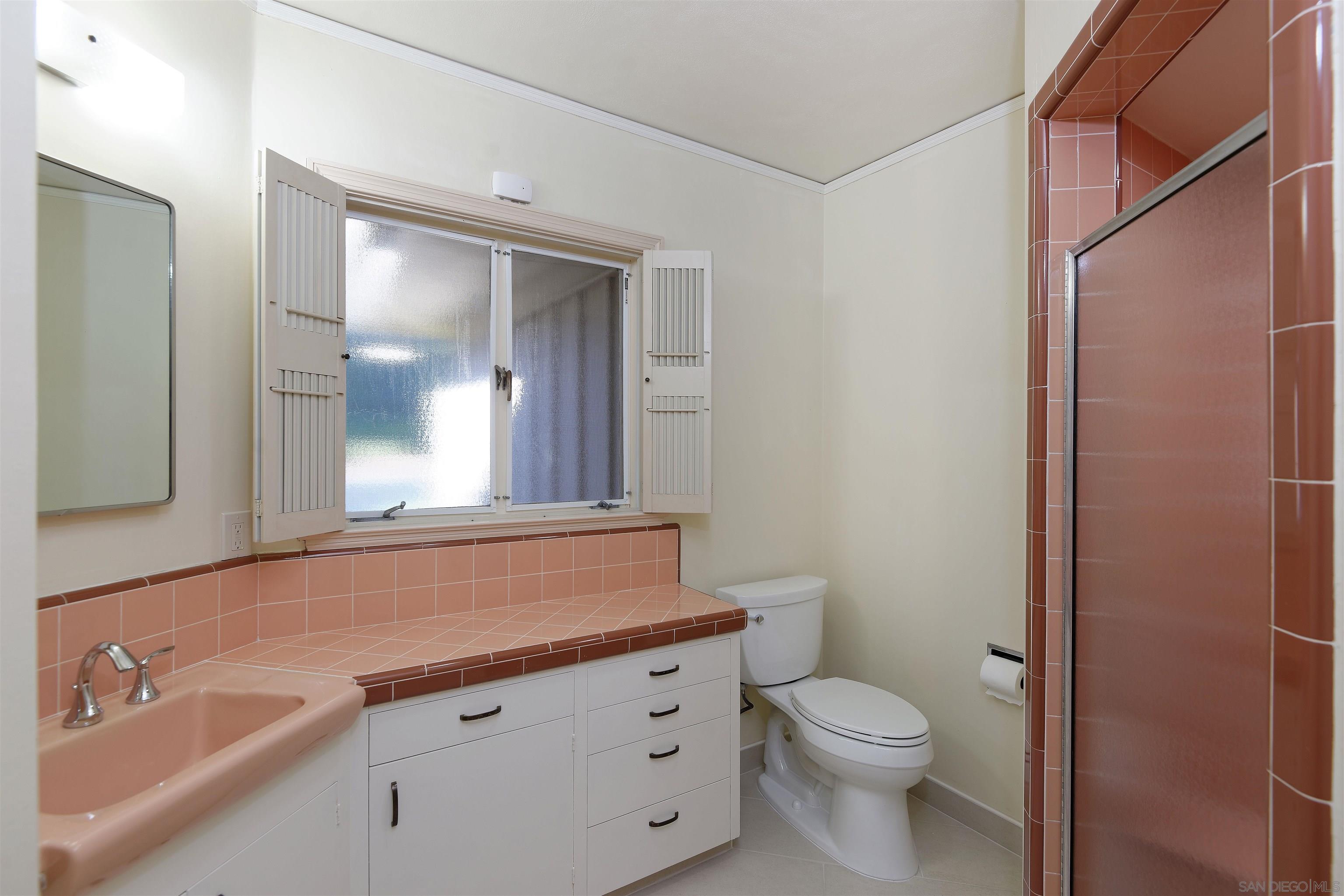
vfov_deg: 73.8
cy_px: 448
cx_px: 672
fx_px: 597
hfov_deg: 96.7
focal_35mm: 16
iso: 100
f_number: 6.3
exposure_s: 1/13
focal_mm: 16
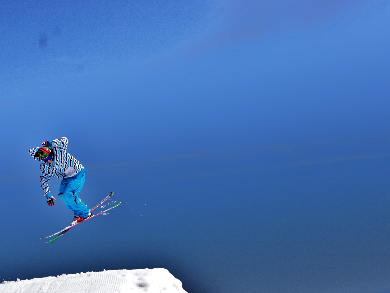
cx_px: 159
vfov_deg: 13.8
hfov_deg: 18.4
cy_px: 155
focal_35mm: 107
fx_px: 1205
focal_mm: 50
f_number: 11
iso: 200
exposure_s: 1/640
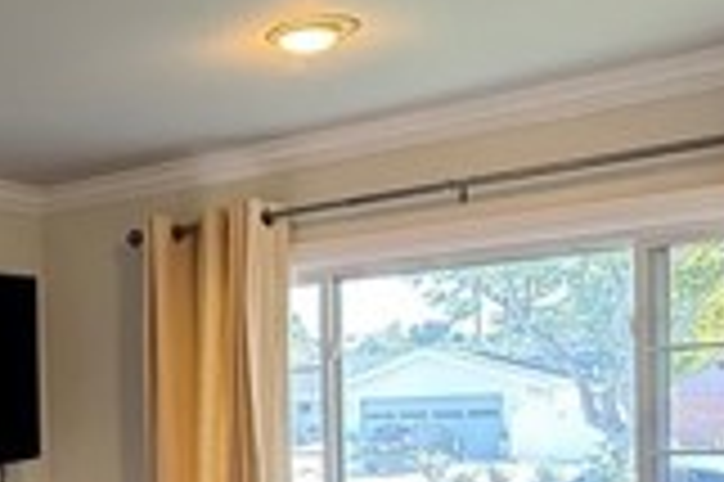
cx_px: -90
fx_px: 1165
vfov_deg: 22.4
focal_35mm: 58
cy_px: 482
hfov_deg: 30.5
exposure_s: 1/120
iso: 500
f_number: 2.2
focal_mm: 2.22
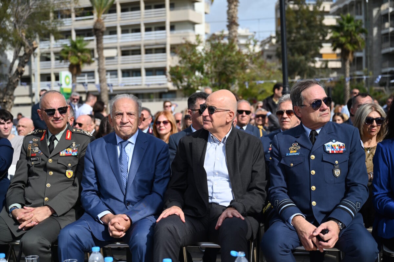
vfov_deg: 27.0
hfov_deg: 39.6
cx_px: 197
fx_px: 547
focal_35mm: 50
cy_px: 131
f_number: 2.8
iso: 200
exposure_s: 1/5000
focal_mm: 50
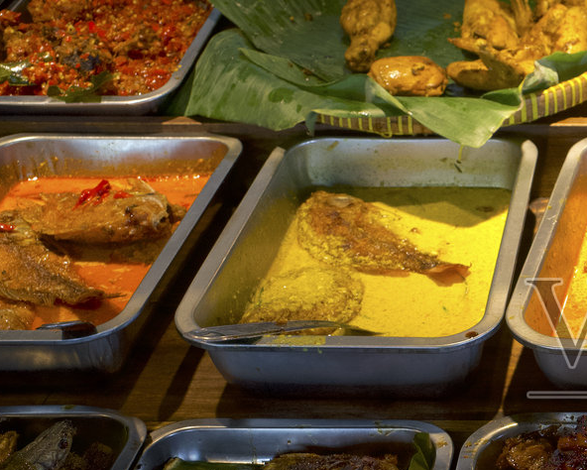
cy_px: 347
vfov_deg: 21.4
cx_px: 692
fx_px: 1234
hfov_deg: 24.4
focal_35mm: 71
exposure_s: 1/100
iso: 1600
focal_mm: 18.3
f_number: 5.6
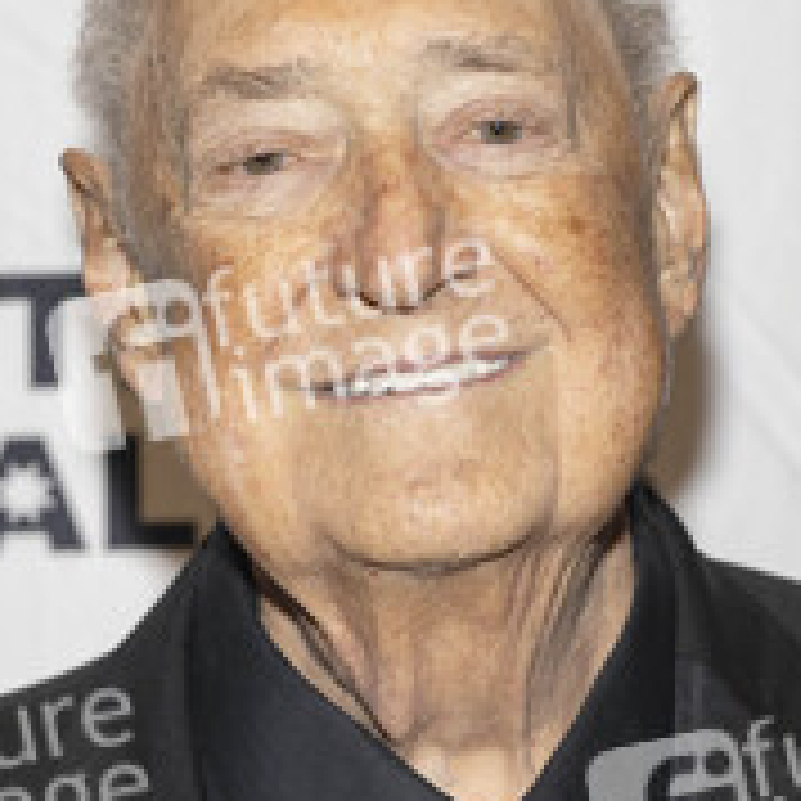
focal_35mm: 197
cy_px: 572
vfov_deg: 8.9
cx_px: 410
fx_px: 5157
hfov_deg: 8.9
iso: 800
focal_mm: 103
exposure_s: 1/200
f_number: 5.6
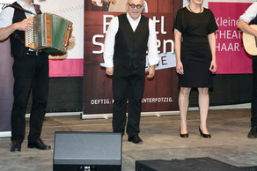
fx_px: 606
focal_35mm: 85
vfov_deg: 16.0
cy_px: 46
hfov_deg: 23.9
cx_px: 152
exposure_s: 1/125
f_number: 6.3
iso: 1000
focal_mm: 55
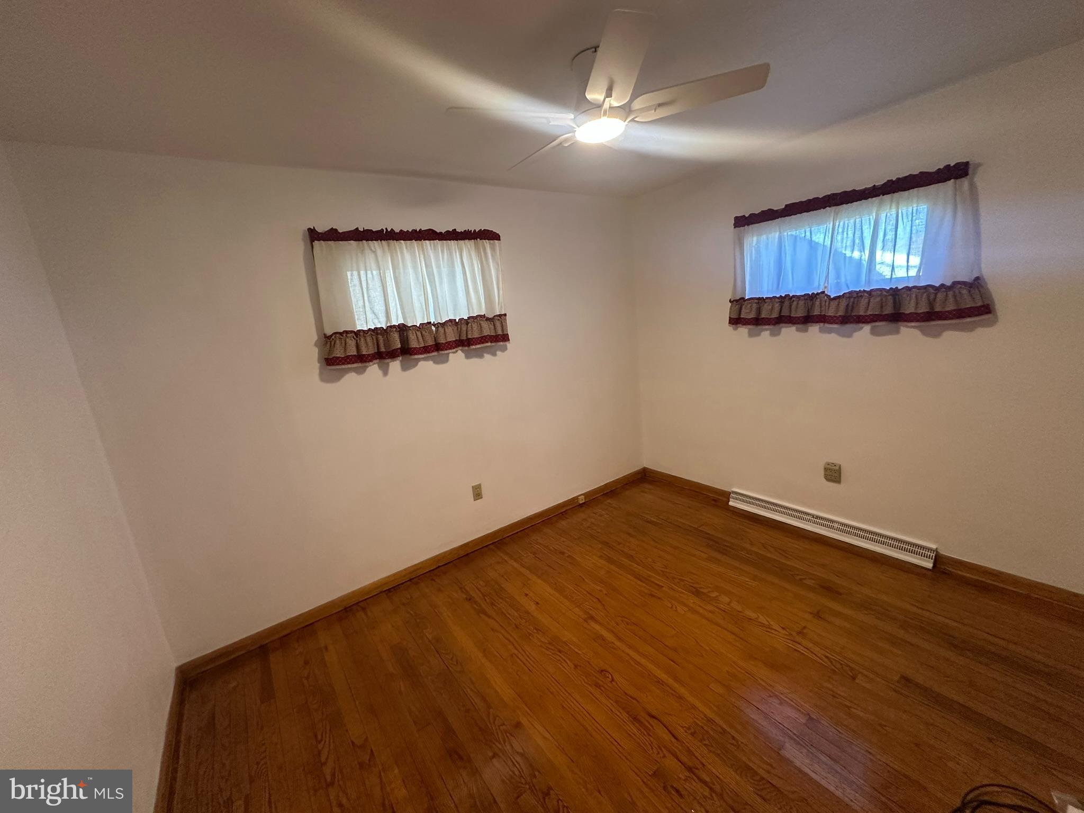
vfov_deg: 85.7
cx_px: 542
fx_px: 438
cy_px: 406
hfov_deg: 102.1
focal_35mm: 14
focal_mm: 2.22
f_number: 2.2
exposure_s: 1/120
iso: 250
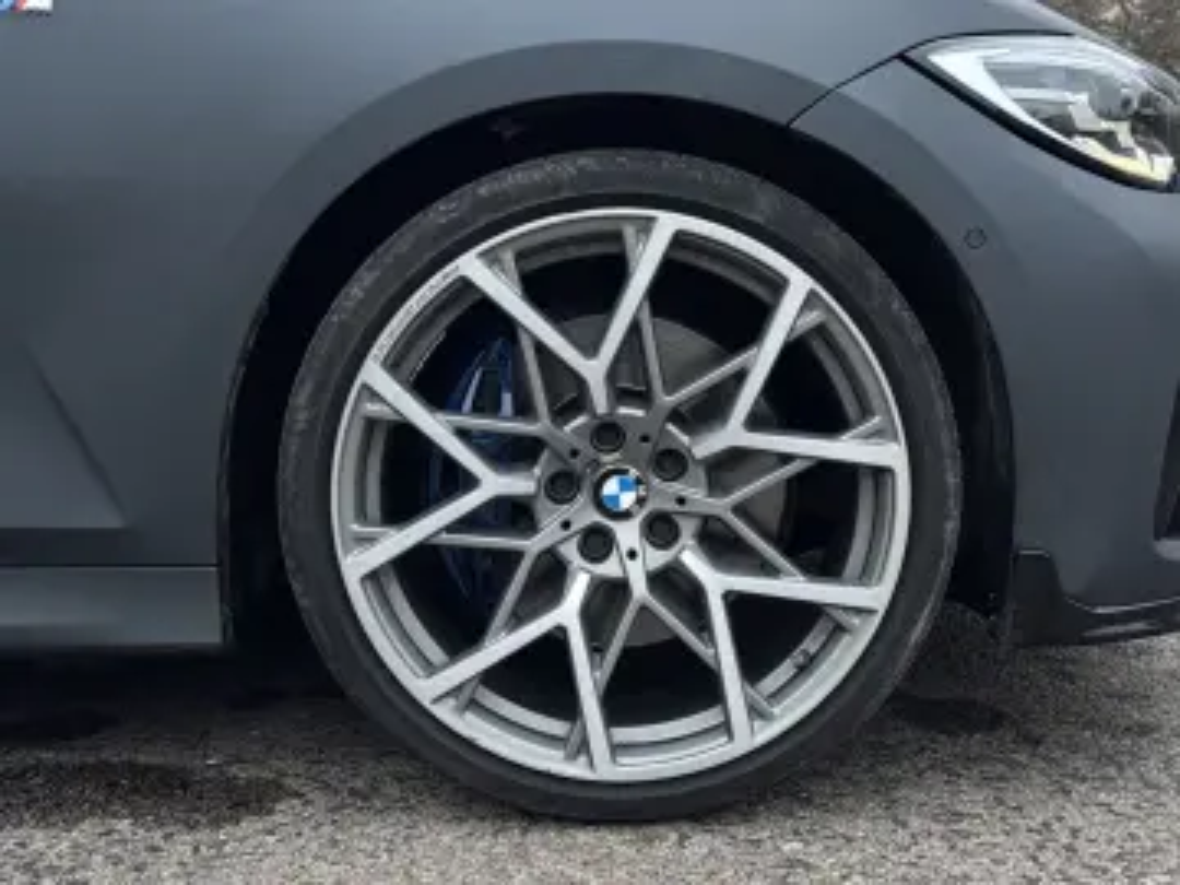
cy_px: 442
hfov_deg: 39.7
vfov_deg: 30.3
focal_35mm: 48
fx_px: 1636
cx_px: 590
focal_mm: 6.76
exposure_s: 1/60
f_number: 1.78
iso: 200
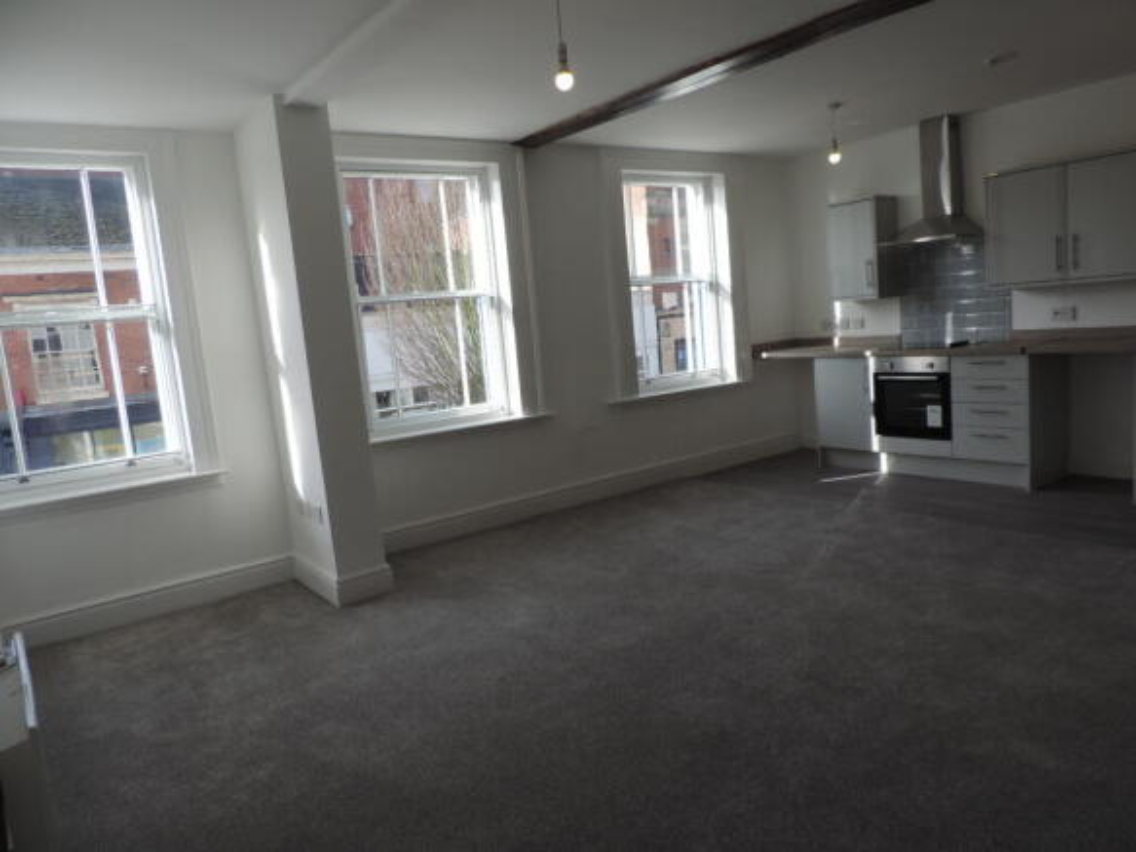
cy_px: 426
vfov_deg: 56.8
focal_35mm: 24
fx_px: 787
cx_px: 568
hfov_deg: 71.6
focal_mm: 4.3
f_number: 3
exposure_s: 1/200
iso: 80
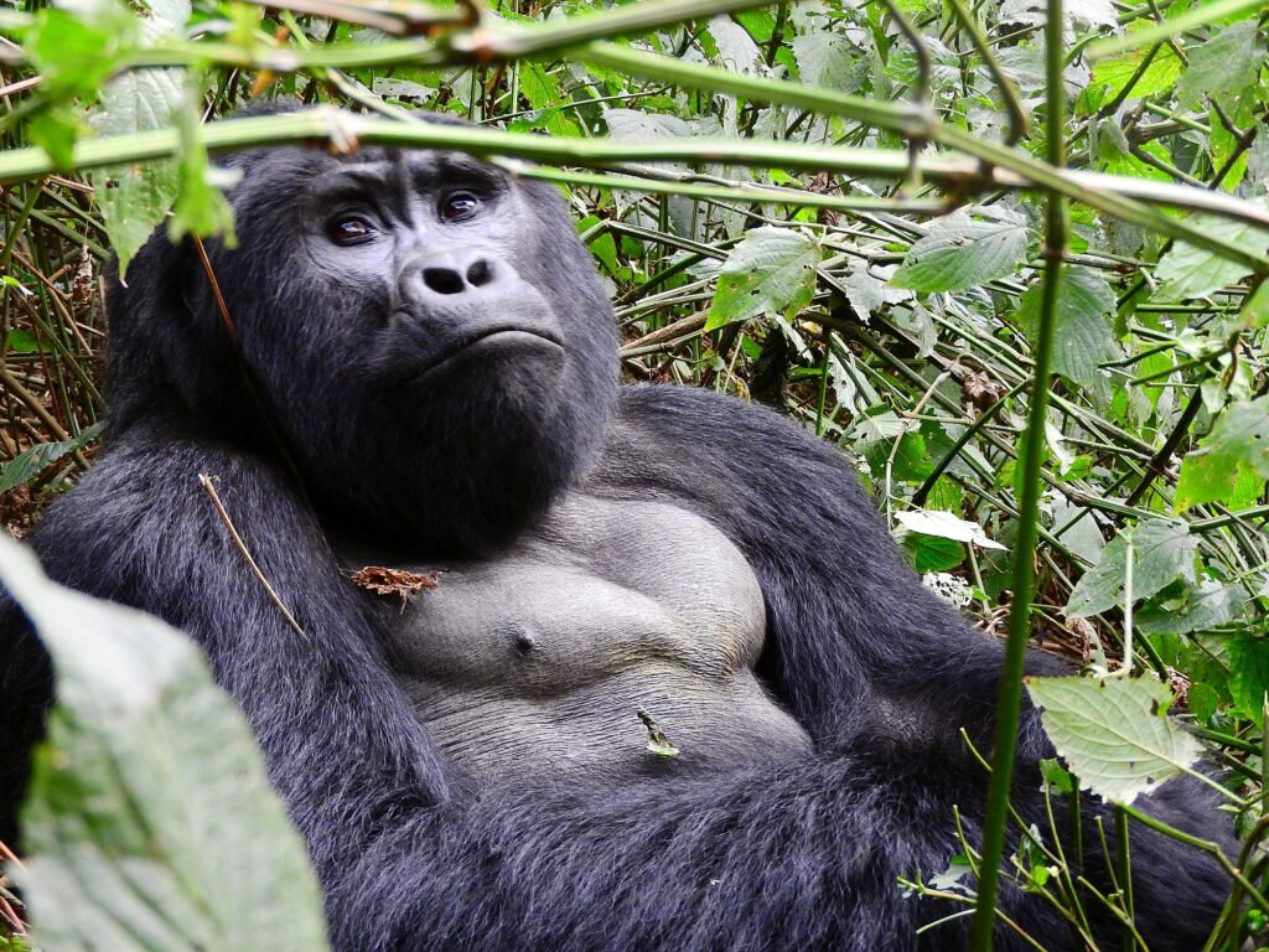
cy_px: 476
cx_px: 634
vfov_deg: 14.1
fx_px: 3849
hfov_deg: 18.7
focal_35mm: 105
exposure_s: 1/25
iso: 400
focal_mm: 18.8
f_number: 4.8
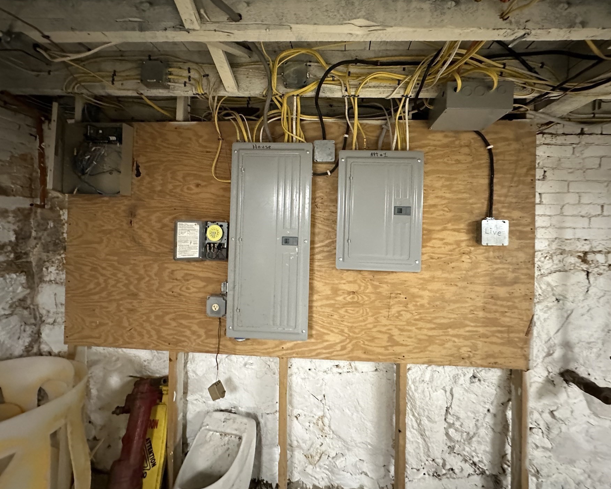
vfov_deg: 80.2
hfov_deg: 93.1
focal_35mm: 16
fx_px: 289
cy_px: 225
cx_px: 318
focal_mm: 2.22
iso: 800
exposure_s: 1/40
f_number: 2.2
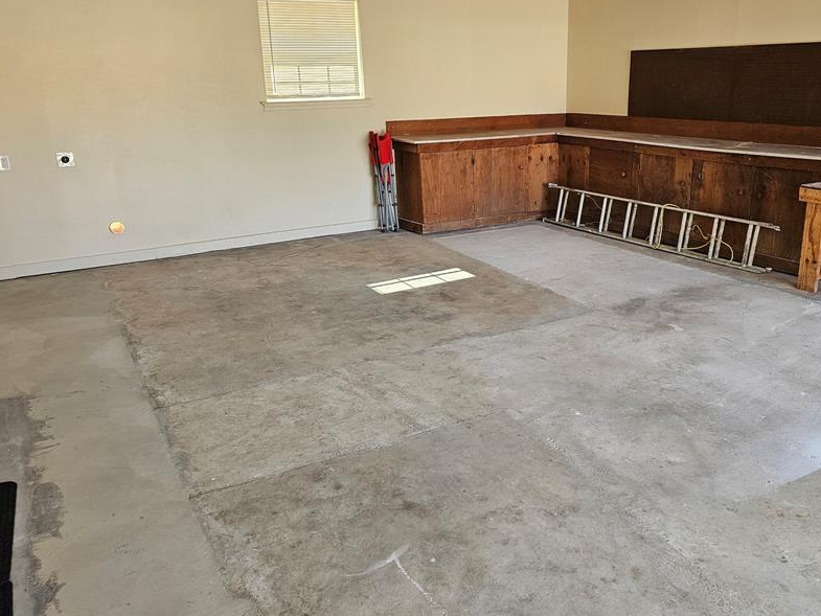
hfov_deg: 59.5
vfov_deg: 46.7
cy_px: 274
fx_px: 712
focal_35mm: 30
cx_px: 492
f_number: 1.7
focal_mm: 6.3
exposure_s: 1/120
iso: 100
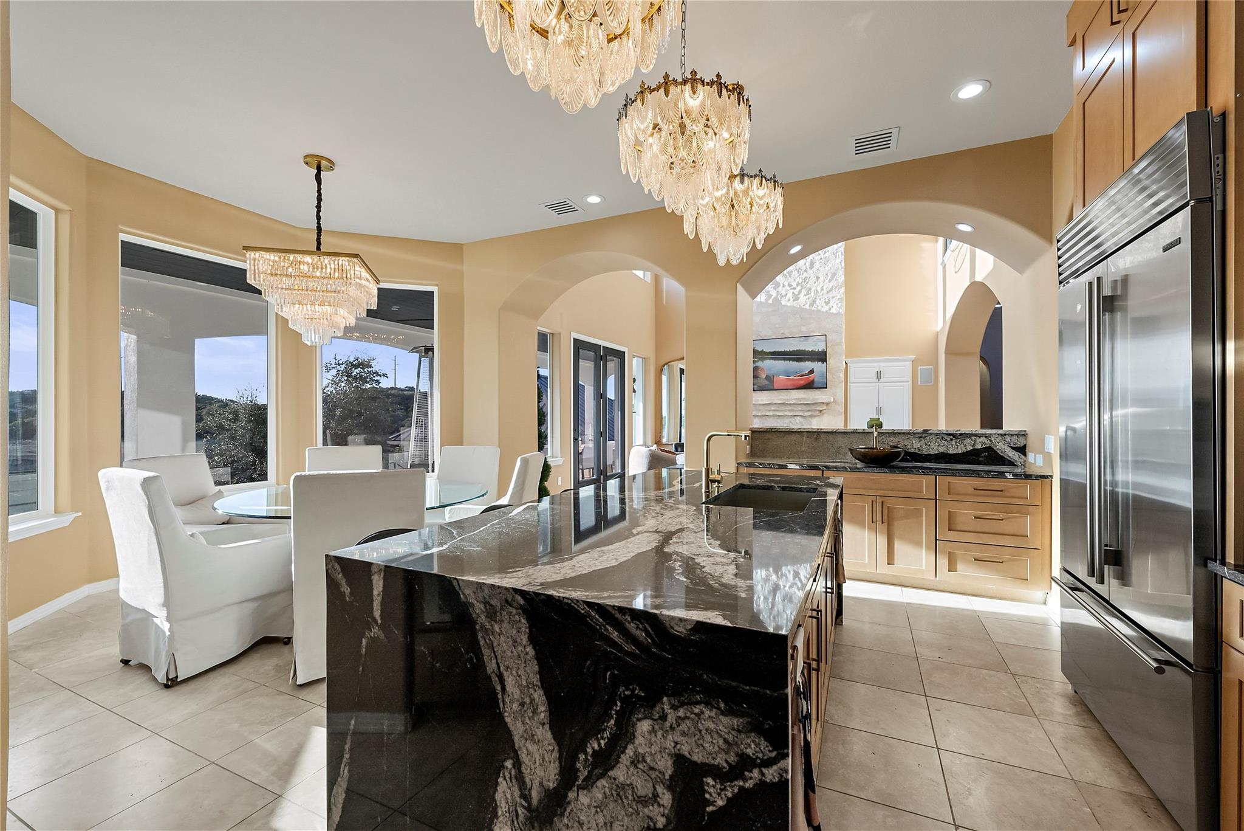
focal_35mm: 15
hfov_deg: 100.4
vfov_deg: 77.4
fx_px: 518
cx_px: 622
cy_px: 416
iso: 500
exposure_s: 1/50
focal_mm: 15
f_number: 11
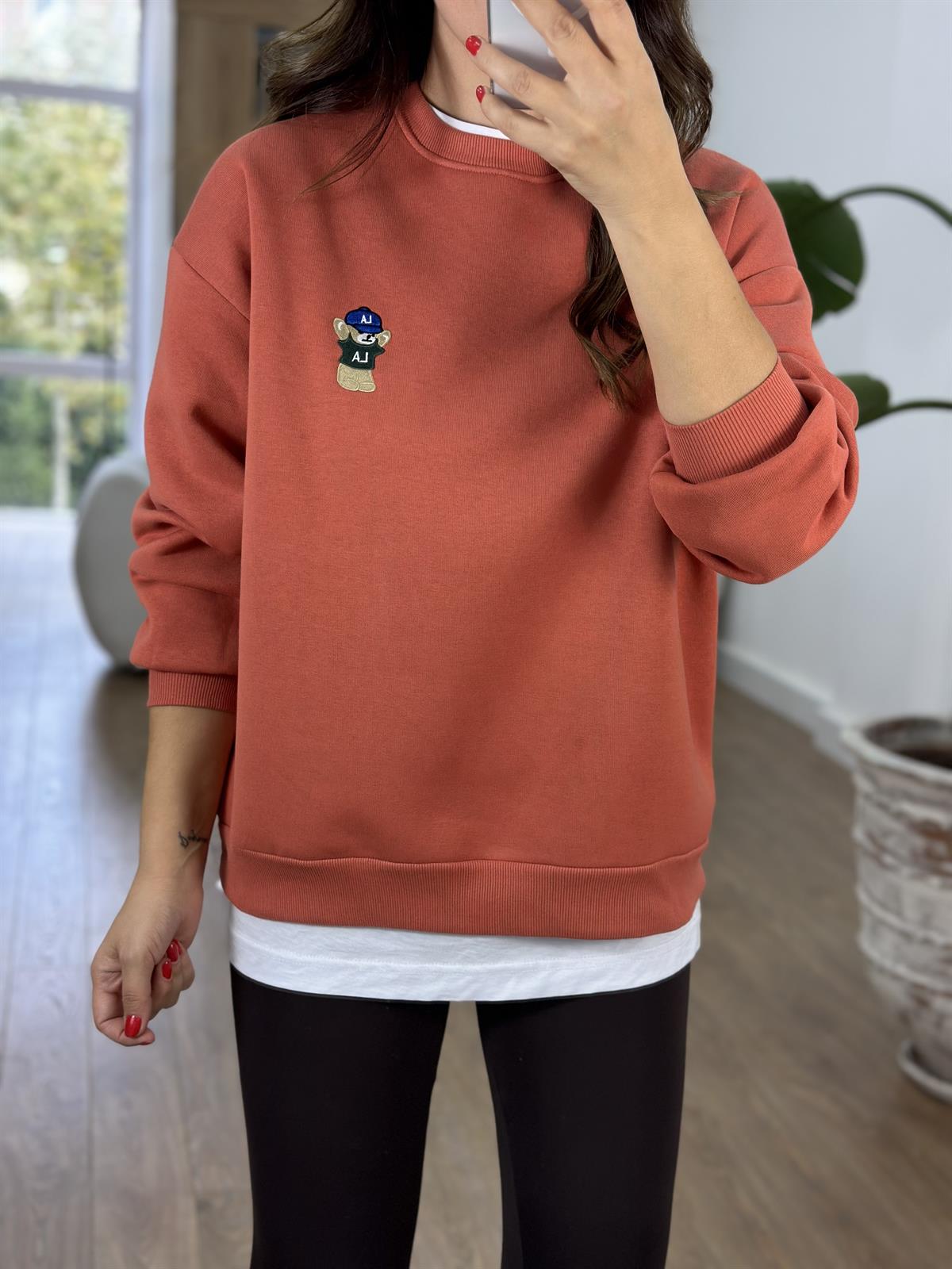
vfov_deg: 39.7
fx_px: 1760
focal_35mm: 48
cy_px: 634
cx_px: 476
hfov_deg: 30.3
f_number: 1.78
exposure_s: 1/141
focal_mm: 6.86
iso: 80
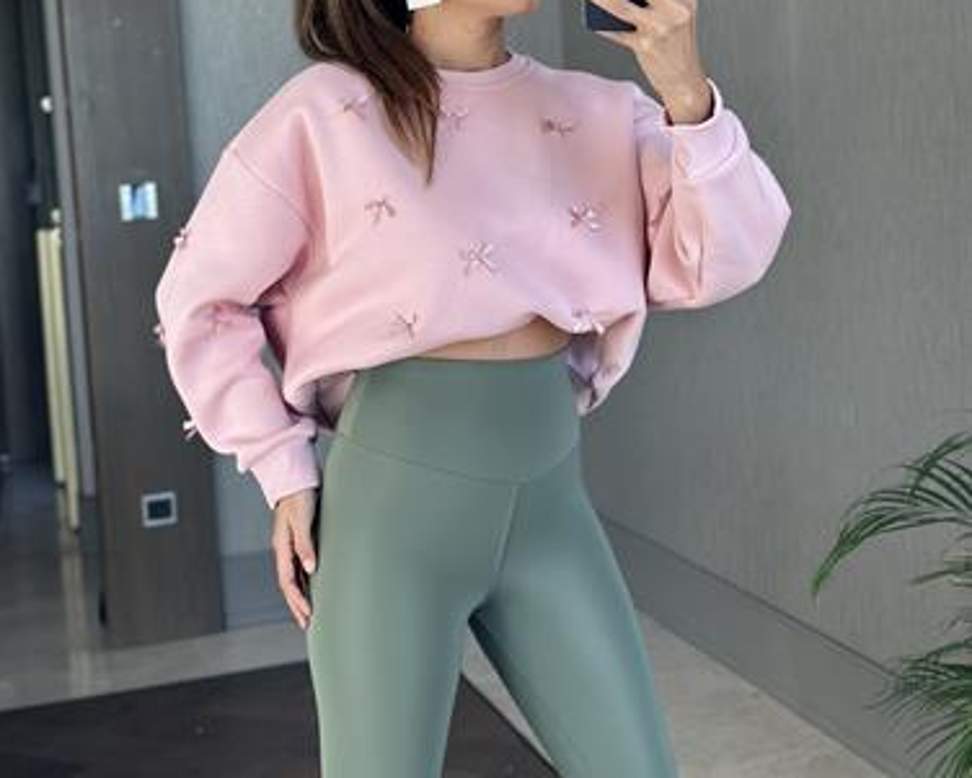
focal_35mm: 63
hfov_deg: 30.0
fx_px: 1813
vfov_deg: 24.2
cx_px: 483
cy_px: 336
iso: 100
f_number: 1.78
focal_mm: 6.86
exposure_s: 1/171
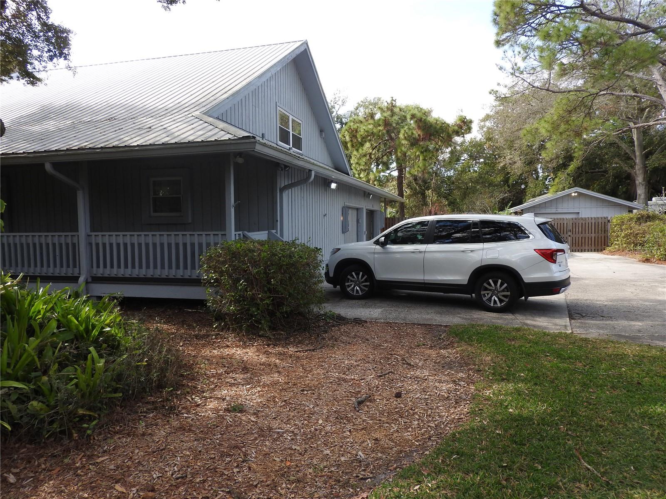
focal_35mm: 24
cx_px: 333
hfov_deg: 71.6
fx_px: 462
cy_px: 250
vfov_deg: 56.8
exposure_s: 1/250
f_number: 3.3
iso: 100
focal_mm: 4.3
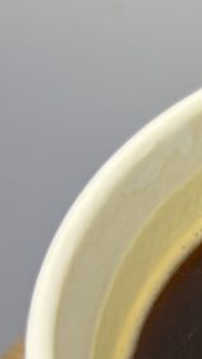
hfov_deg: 10.4
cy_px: 405
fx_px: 990
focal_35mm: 104
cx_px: 441
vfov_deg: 19.6
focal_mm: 5.96
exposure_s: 1/121
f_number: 1.6
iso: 100
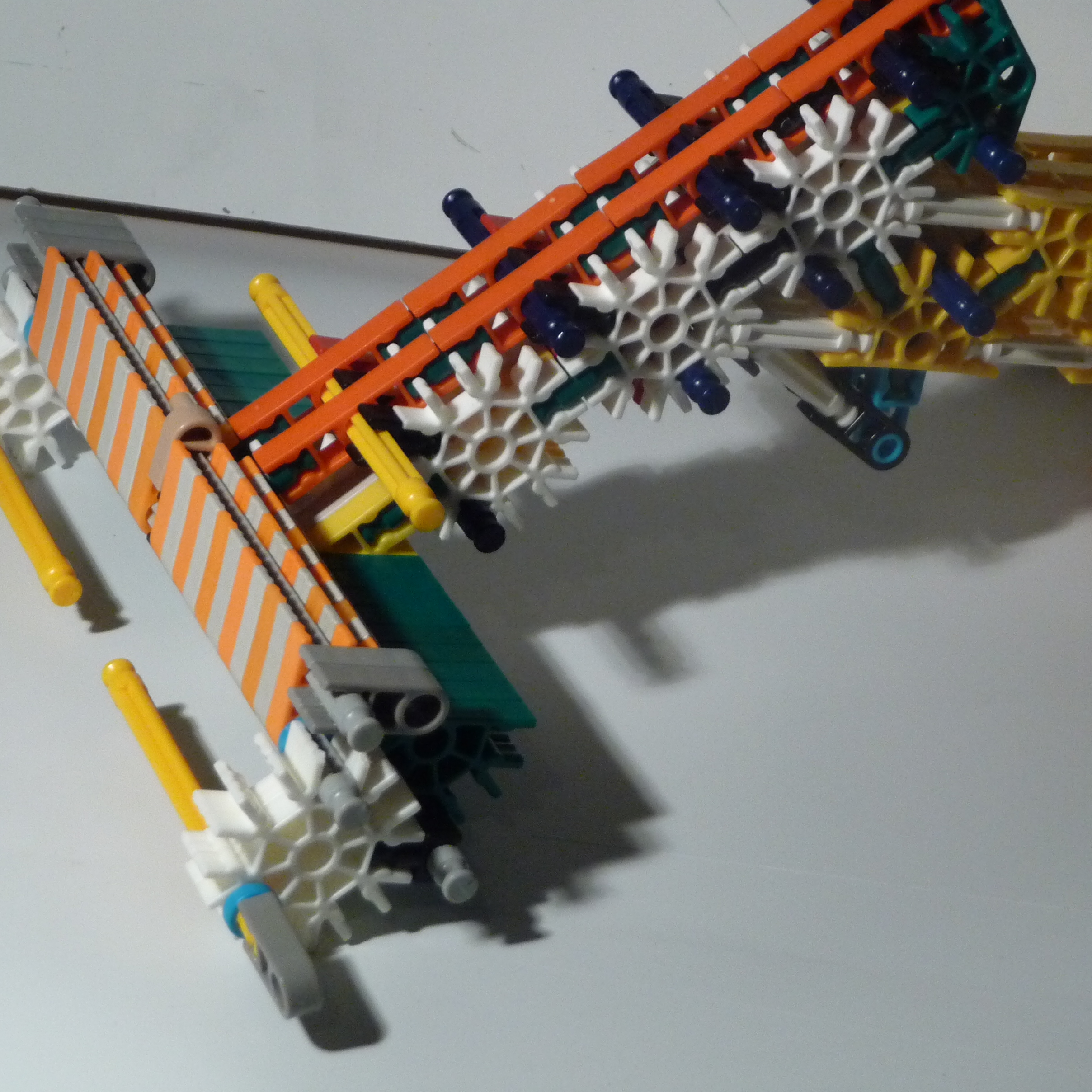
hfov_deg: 14.2
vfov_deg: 14.2
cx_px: 560
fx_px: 4390
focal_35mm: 123
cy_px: 547
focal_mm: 17.5
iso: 400
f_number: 4.7
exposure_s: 1/40
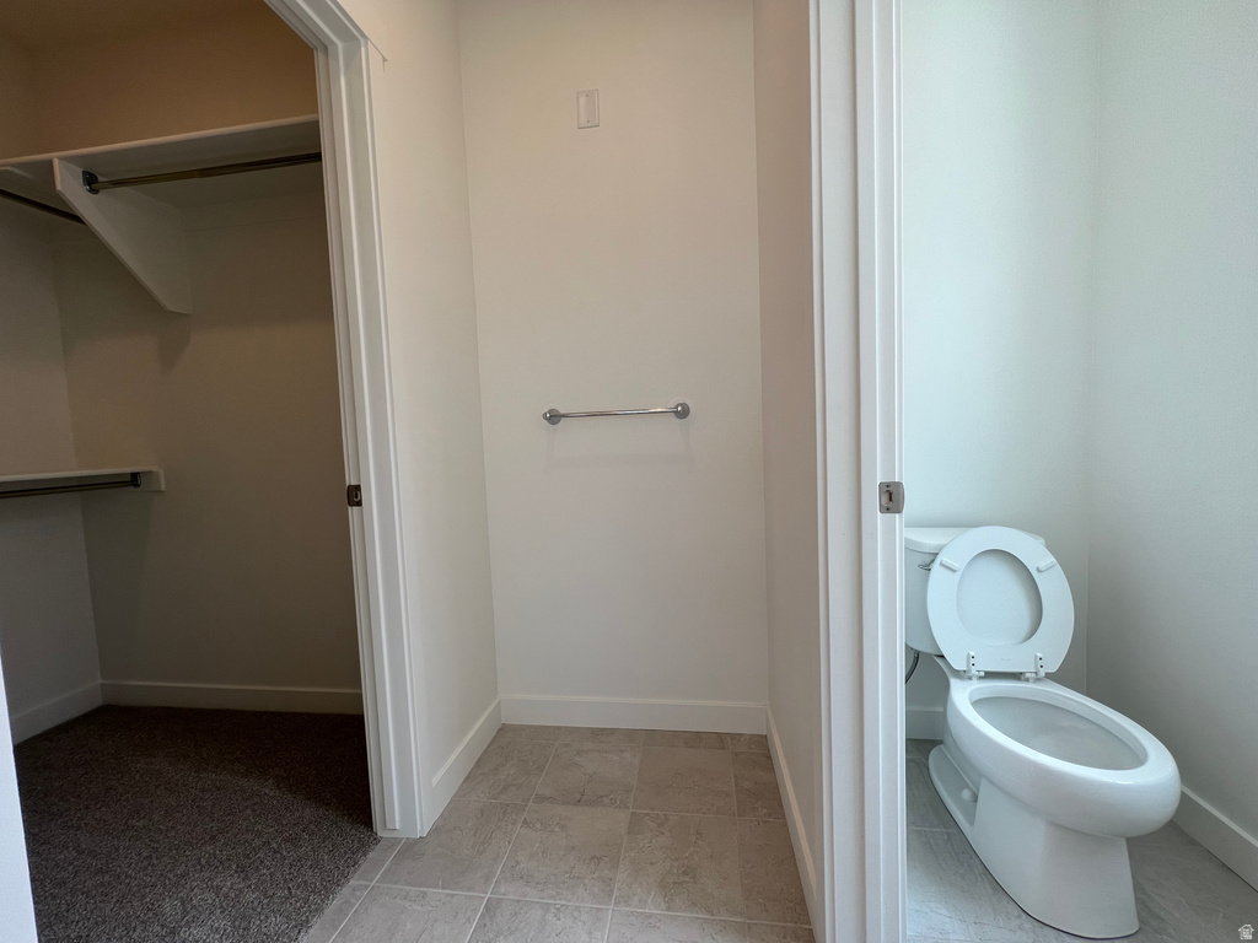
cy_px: 472
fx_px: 472
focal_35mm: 13
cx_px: 629
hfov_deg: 106.2
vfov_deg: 89.9
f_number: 1.8
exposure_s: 1/141
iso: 32
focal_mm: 1.57
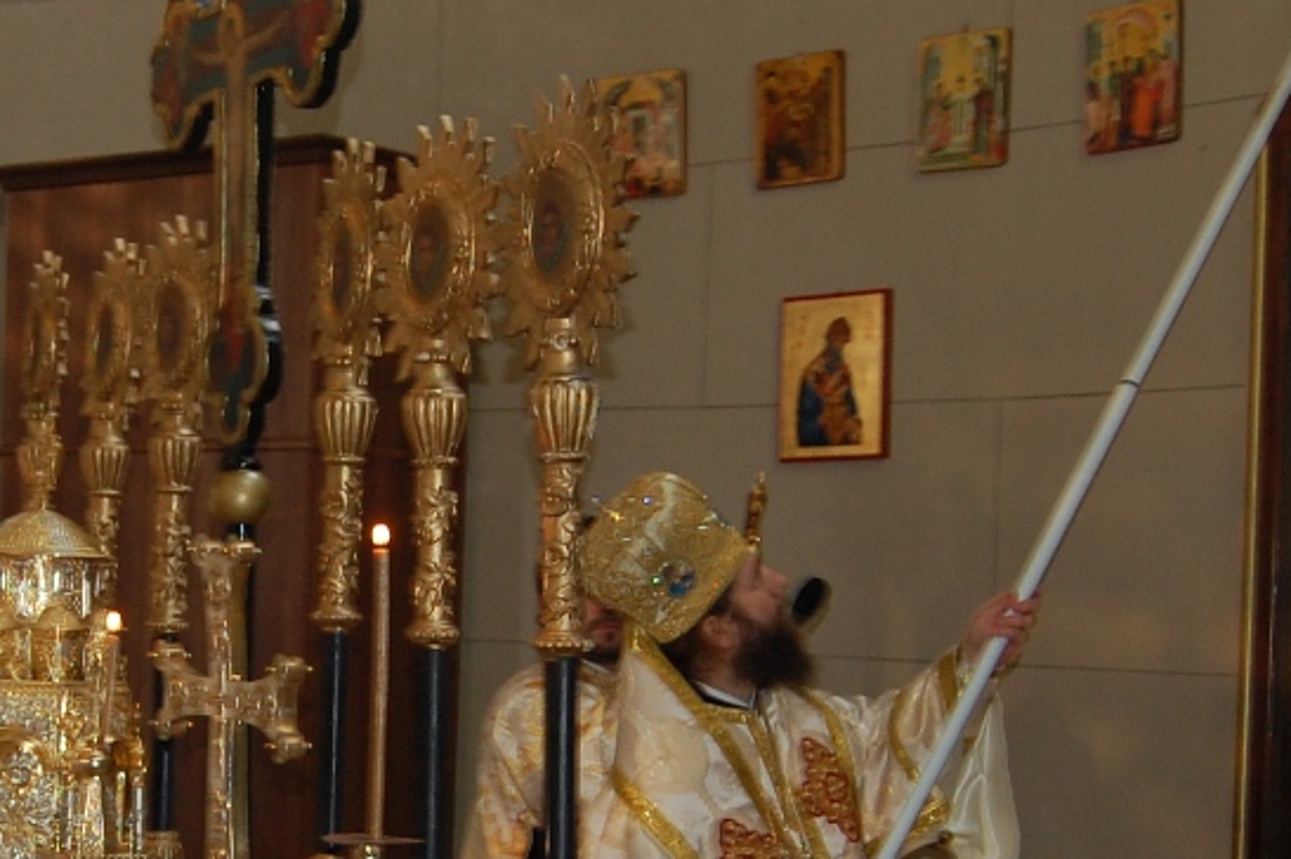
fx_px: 2831
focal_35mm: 79
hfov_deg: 25.1
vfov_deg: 17.0
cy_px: 750
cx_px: 198
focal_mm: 18
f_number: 3.5
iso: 400
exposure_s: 1/60
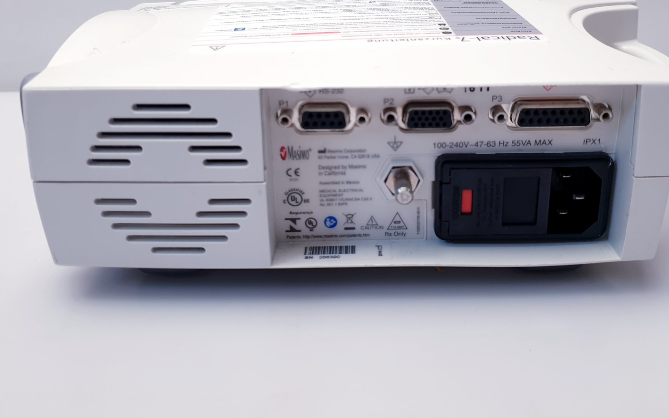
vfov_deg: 36.8
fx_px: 620
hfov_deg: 56.6
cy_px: 129
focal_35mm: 34
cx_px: 367
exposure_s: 1/100
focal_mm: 4.3
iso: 64
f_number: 1.5
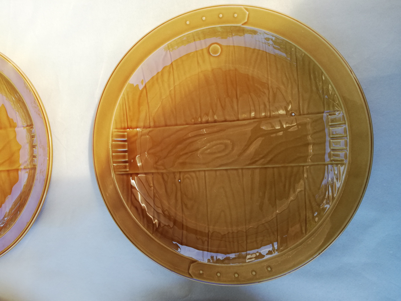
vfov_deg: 51.4
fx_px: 313
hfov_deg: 65.3
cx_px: 200
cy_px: 150
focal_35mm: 27
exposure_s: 1/184
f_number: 2.2
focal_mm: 3.81
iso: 50
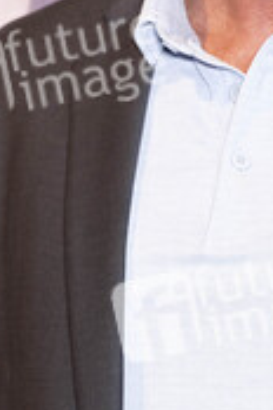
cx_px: 301
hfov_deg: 6.2
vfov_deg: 9.2
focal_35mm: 221
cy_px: -47
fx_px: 2514
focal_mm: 96
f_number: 5
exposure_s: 1/200
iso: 800
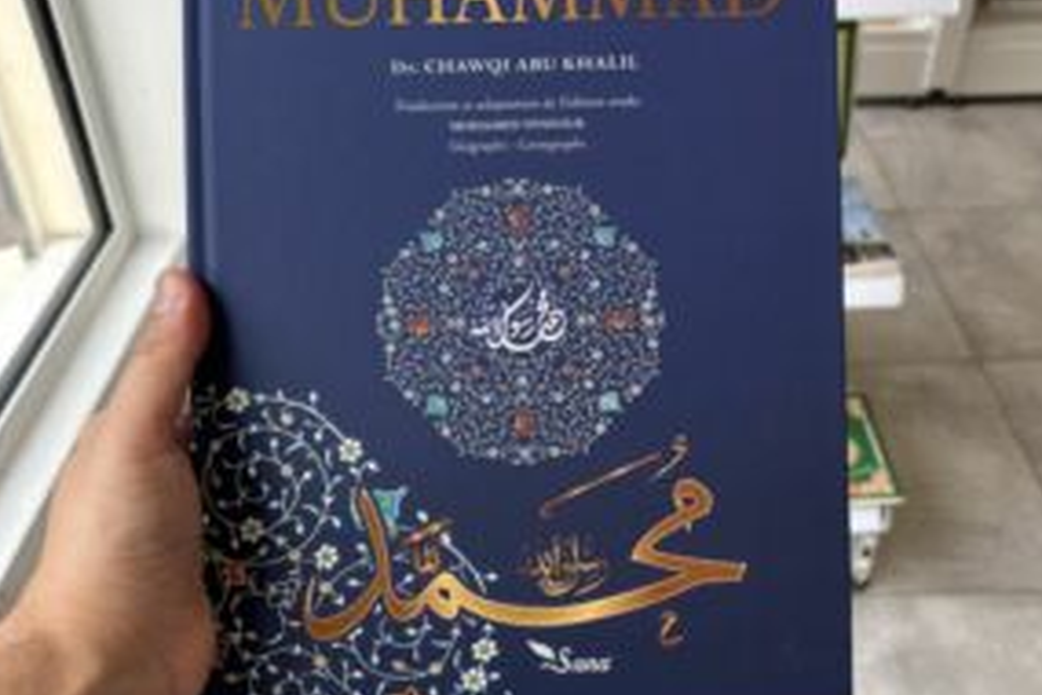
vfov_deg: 35.1
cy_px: 351
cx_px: 508
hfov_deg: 50.7
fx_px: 1100
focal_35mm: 38
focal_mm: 5.96
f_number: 1.6
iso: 40
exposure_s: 1/127
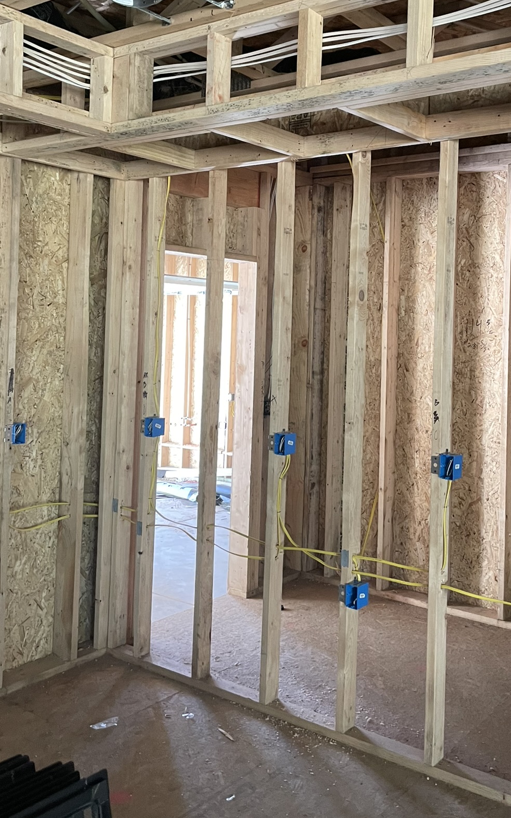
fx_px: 802
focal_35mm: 36
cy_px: 322
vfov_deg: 53.6
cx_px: 291
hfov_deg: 35.3
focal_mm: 4.2
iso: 250
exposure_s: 1/60
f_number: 1.6
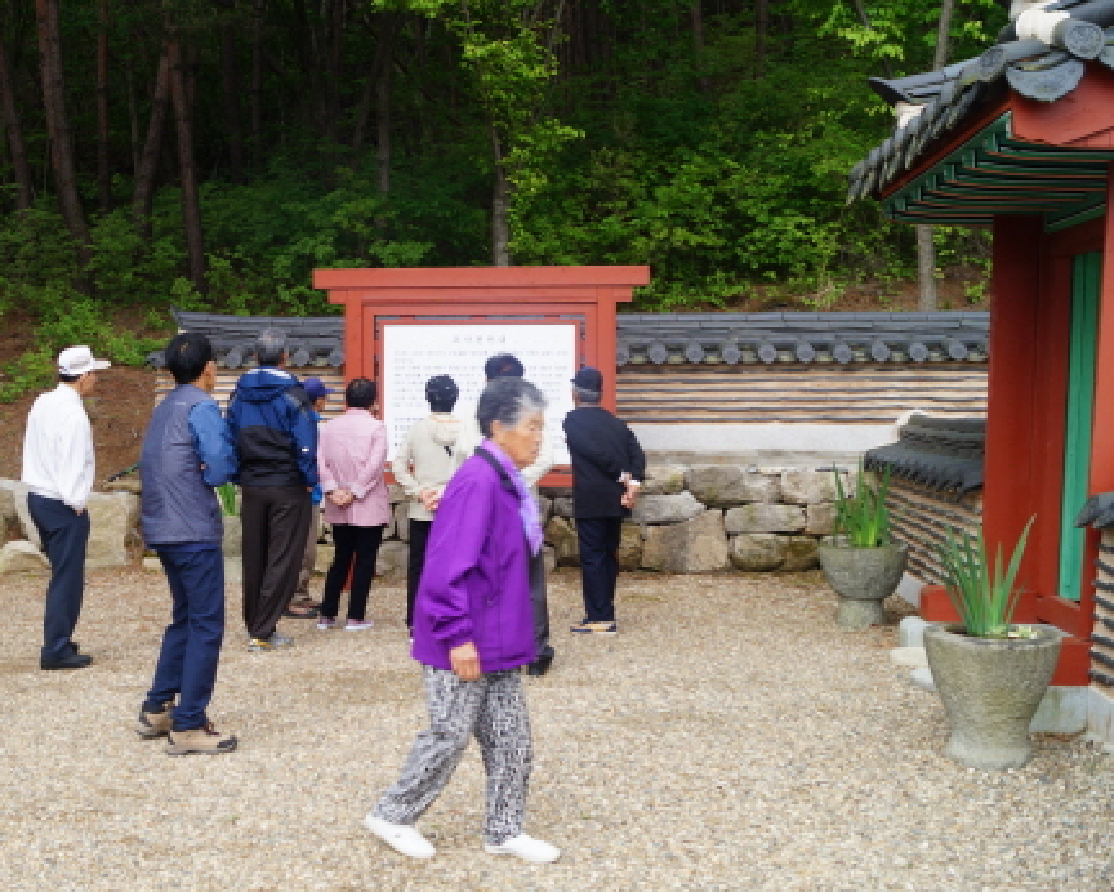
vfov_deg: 36.4
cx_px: 343
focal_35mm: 41
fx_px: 1352
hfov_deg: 43.9
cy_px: 383
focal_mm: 18
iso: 100
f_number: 5
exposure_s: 1/80
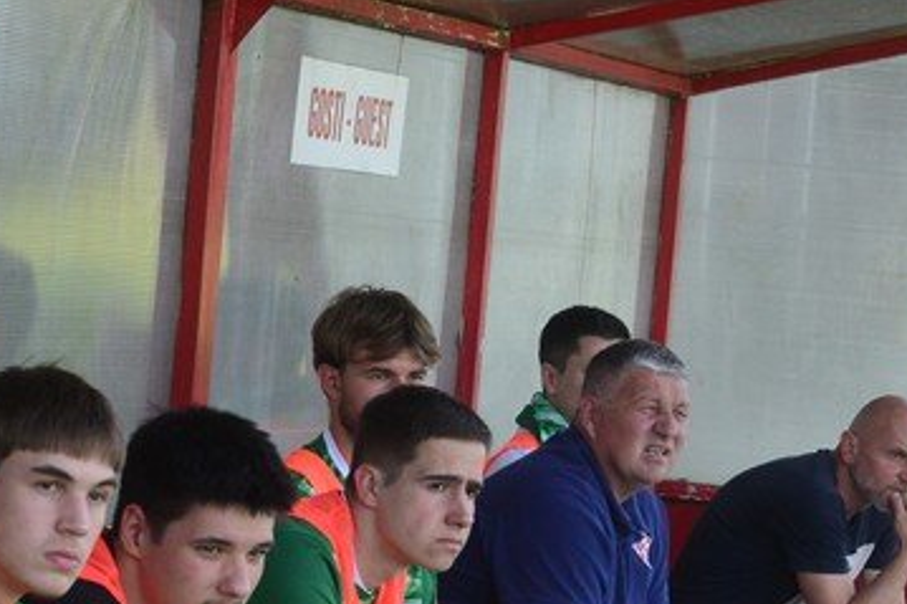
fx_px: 4004
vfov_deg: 8.6
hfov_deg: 12.9
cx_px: 460
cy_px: 503
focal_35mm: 159
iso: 2000
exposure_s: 1/320
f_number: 9
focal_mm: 68
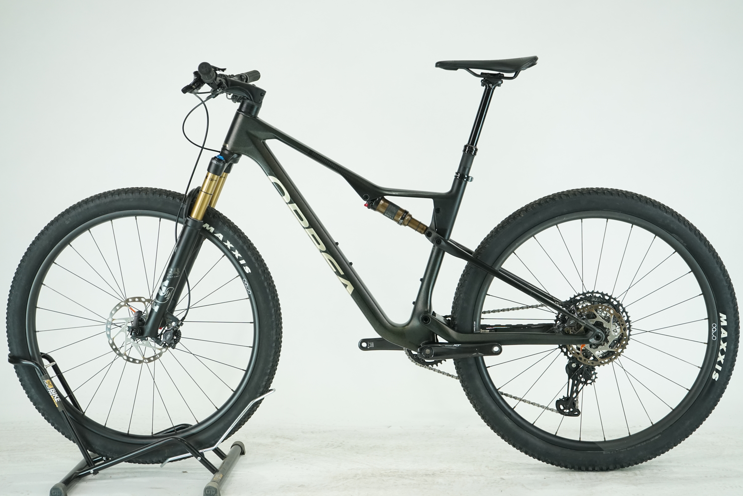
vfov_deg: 24.6
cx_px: 372
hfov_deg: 36.2
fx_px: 1135
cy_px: 248
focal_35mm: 55
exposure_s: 1/200
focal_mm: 55
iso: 1600
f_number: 5.6
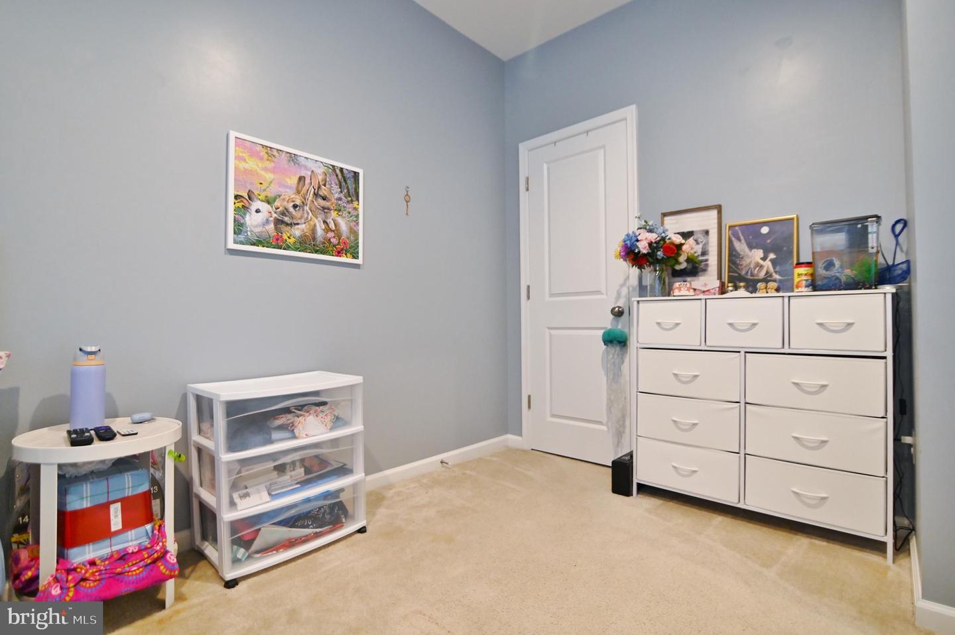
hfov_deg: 90.0
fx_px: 477
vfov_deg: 67.3
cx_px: 478
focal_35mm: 18
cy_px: 318
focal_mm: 18
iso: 1800
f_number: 2.8
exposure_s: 1/125
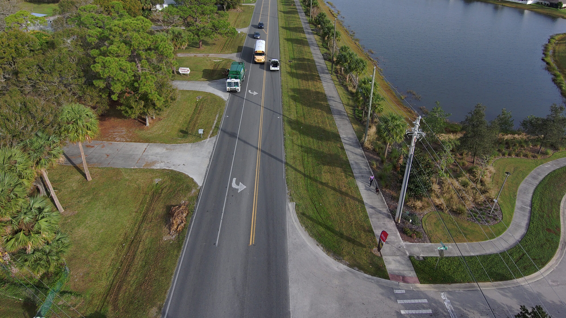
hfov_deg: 78.7
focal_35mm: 23
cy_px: 120
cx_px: 282
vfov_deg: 49.1
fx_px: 345
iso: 101
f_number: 2.8
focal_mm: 3.7
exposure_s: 1/920
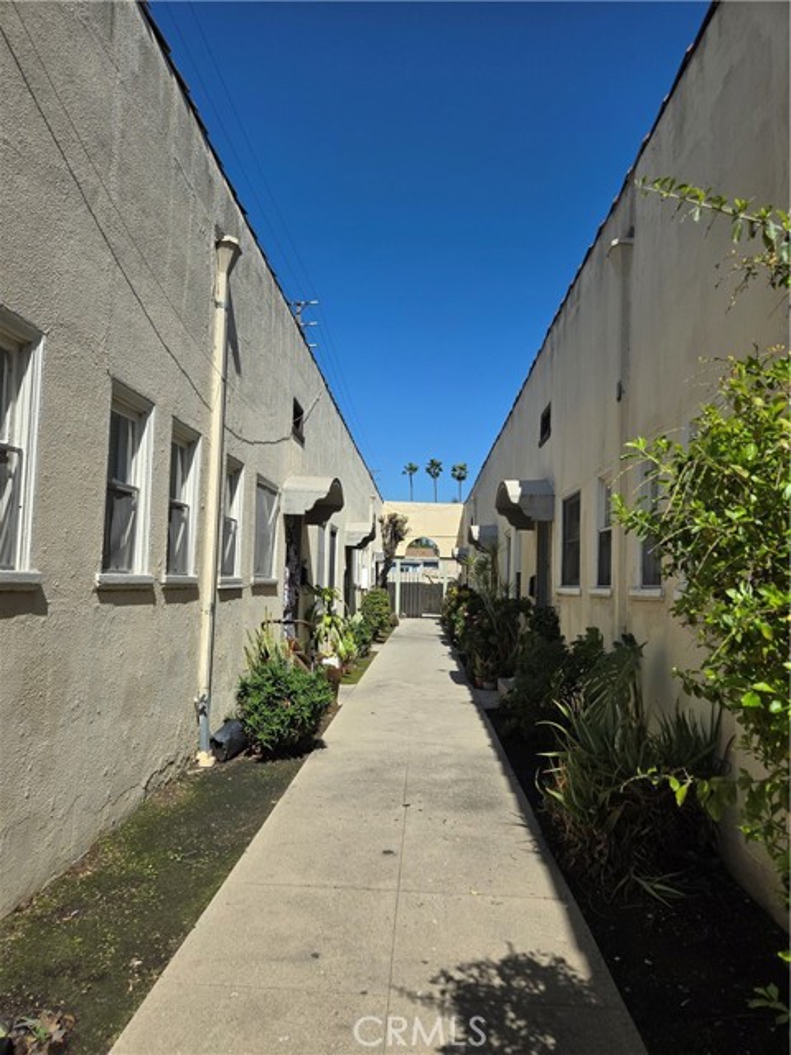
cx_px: 396
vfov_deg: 73.9
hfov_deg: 58.9
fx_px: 701
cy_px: 528
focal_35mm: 23
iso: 25
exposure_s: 1/2517
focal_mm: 5.4
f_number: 1.8
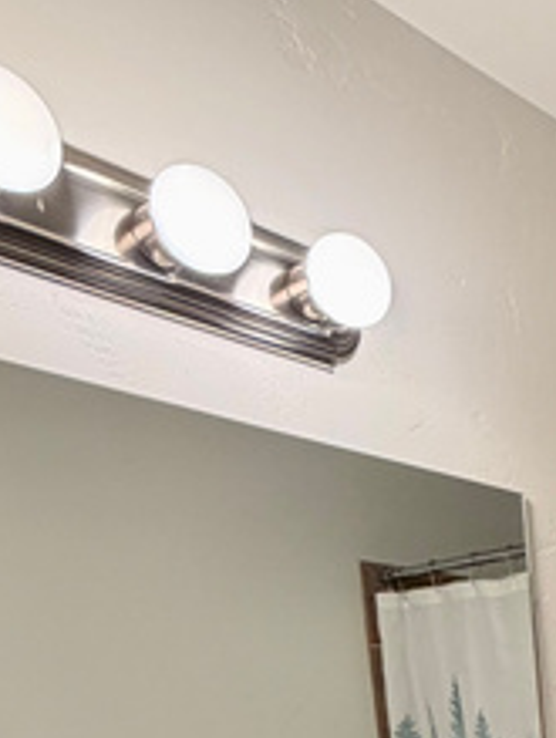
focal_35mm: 49
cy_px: 1021
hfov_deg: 23.9
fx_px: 1046
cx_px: 819
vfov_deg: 29.2
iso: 200
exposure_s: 1/60
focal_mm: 2.22
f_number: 2.2
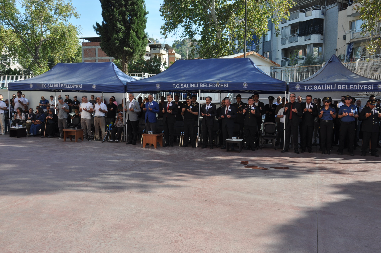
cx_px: 190
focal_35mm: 33
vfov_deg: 39.9
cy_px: 126
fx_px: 349
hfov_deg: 57.3
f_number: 11
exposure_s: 1/125
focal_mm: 22
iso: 200
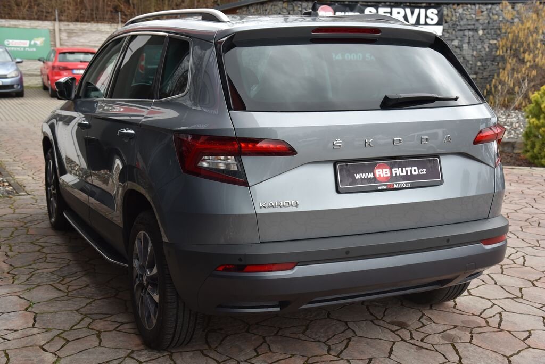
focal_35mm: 48
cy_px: 182
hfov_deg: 41.1
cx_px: 272
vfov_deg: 28.1
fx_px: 727
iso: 500
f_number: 5.6
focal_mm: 48
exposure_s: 1/125
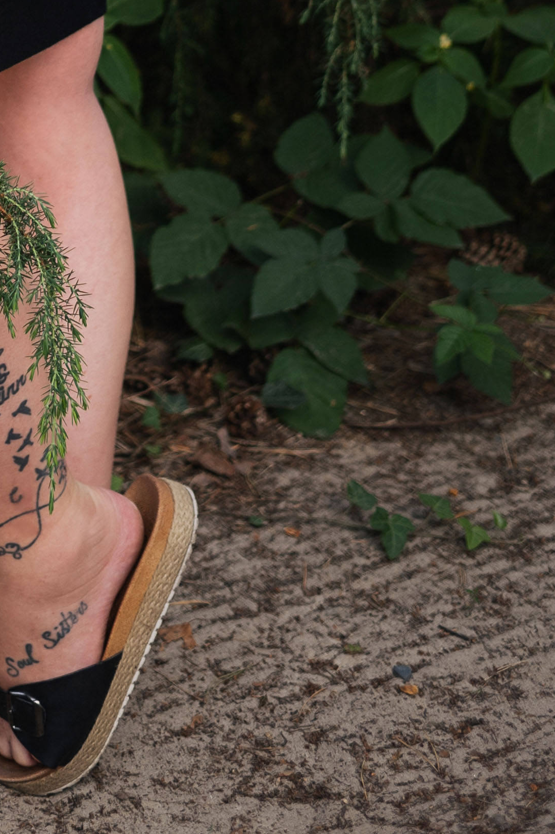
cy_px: -700
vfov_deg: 10.4
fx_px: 4283
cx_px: -452
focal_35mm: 185
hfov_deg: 7.2
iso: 100
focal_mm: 50
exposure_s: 1/160
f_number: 3.2
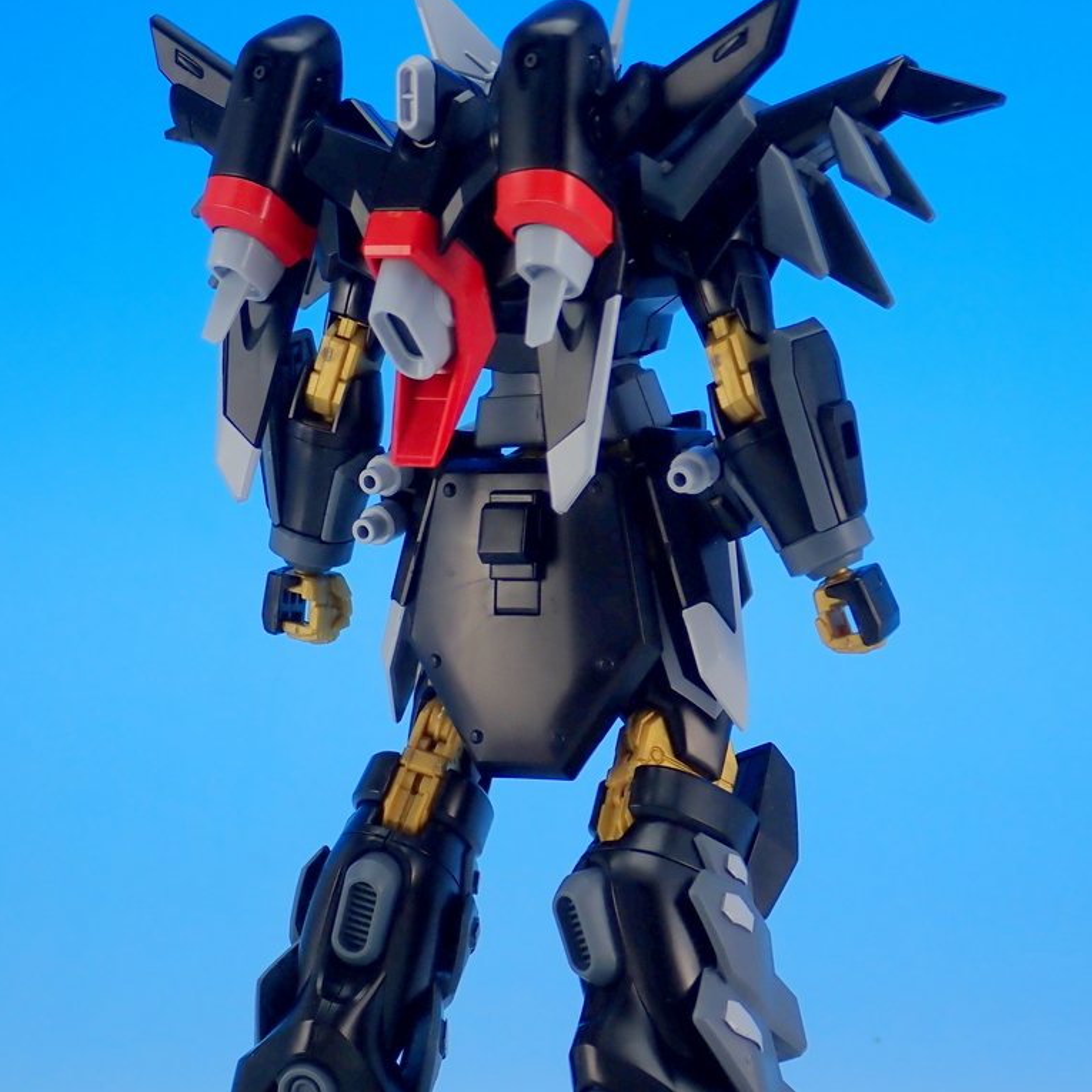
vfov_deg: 17.9
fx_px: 3462
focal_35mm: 97
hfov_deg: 17.9
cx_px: 545
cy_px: 635
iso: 100
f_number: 4.3
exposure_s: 1/25
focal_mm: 14.62
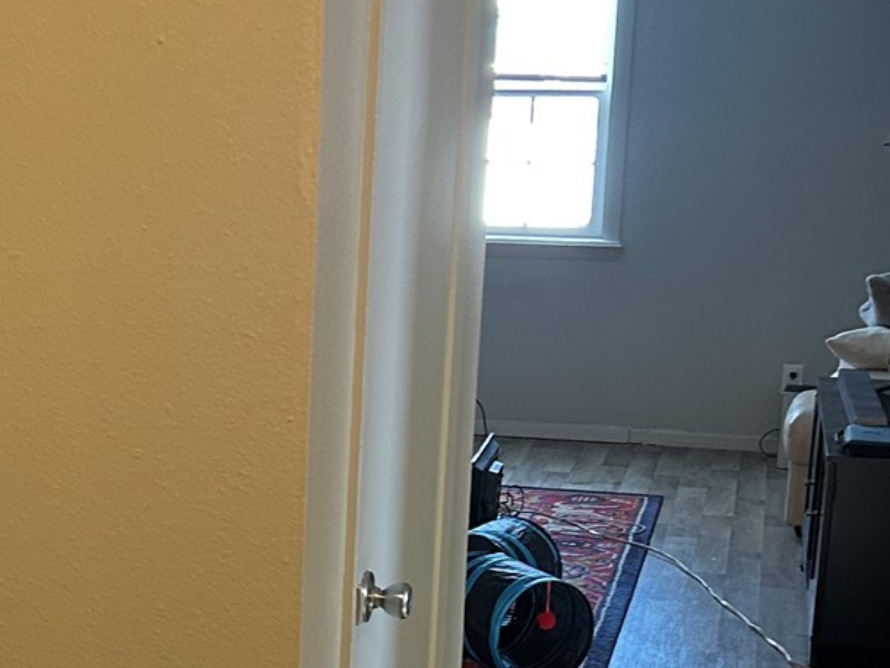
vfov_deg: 17.7
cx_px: 132
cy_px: 592
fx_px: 2109
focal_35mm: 82
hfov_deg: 23.4
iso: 250
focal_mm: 5.7
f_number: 1.5
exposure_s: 1/60
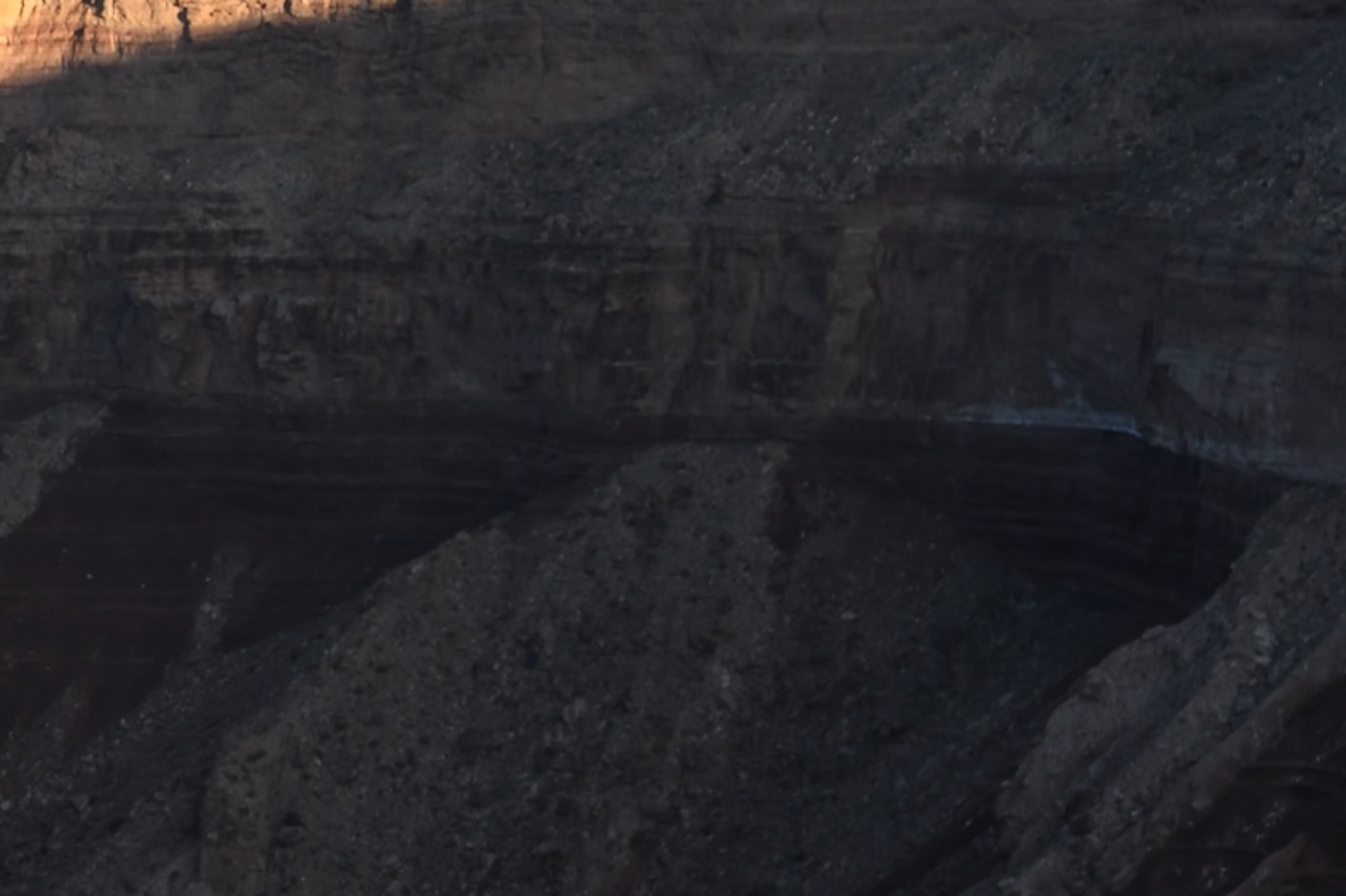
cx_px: -605
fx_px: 6691
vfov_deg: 7.7
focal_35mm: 179
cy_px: 508
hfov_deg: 11.1
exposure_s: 1/500
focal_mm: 50
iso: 250
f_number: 5.6
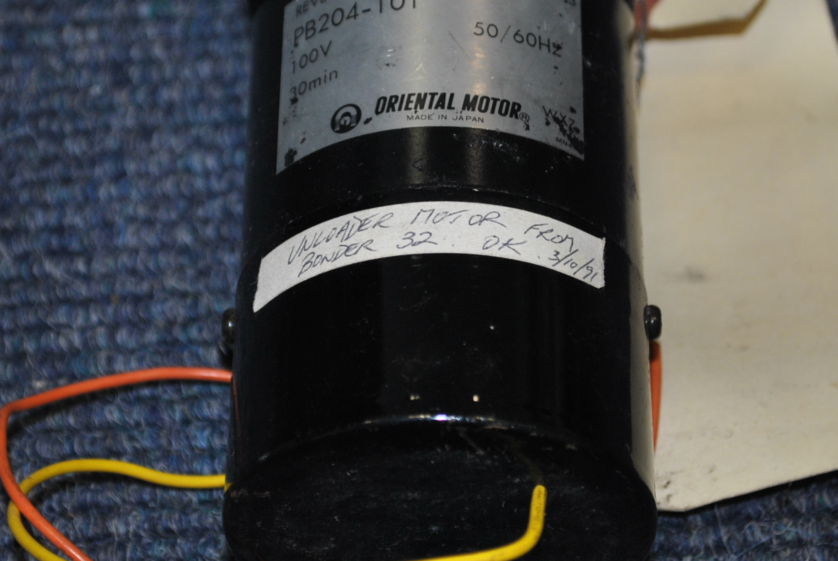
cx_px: 406
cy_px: 185
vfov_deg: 11.9
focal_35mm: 115
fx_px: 2680
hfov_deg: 17.8
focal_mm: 48
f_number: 5.3
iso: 200
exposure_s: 1/60
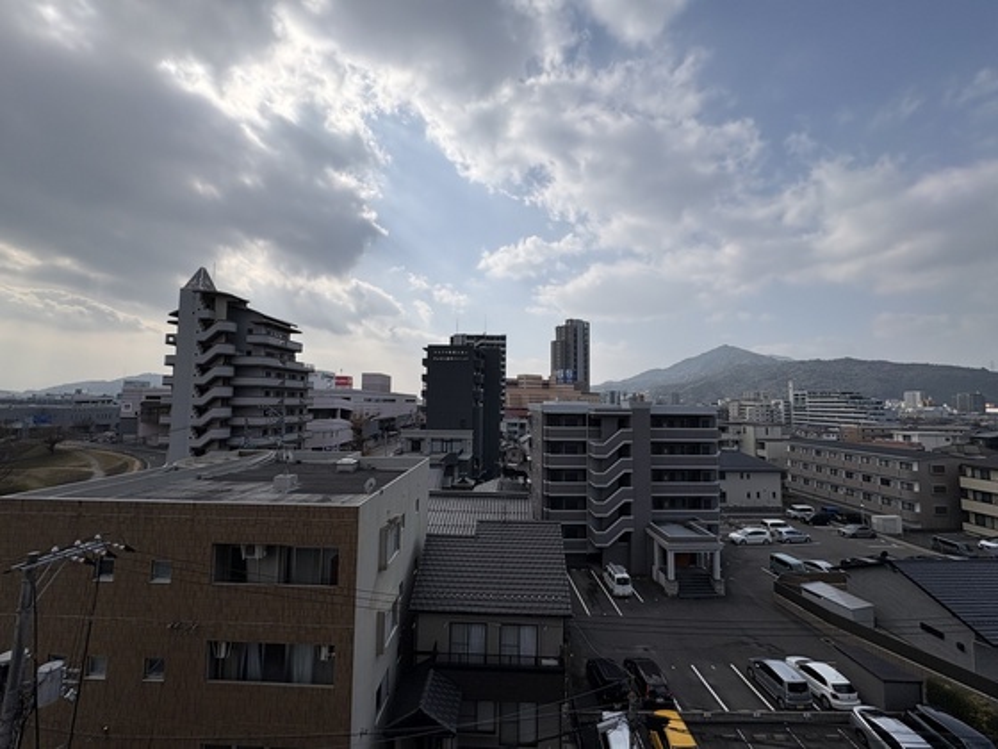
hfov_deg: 102.1
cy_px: 374
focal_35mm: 14
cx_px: 499
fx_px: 404
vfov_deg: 85.7
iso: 50
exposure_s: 1/3906
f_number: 2.2
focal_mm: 2.22
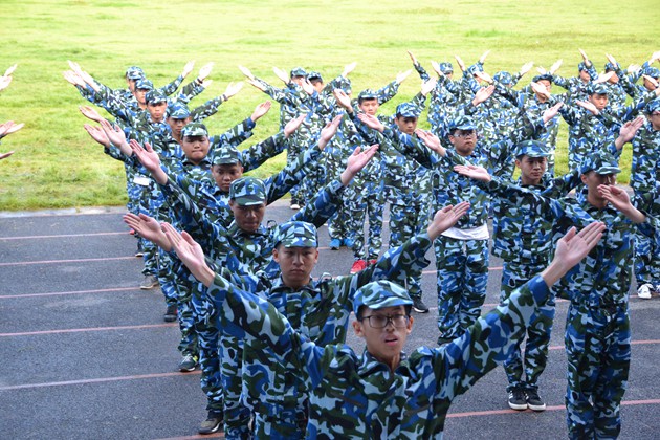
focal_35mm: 68
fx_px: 1237
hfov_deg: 29.9
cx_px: 330
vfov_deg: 20.2
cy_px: 220
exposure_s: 1/640
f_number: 5.6
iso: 1600
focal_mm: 45
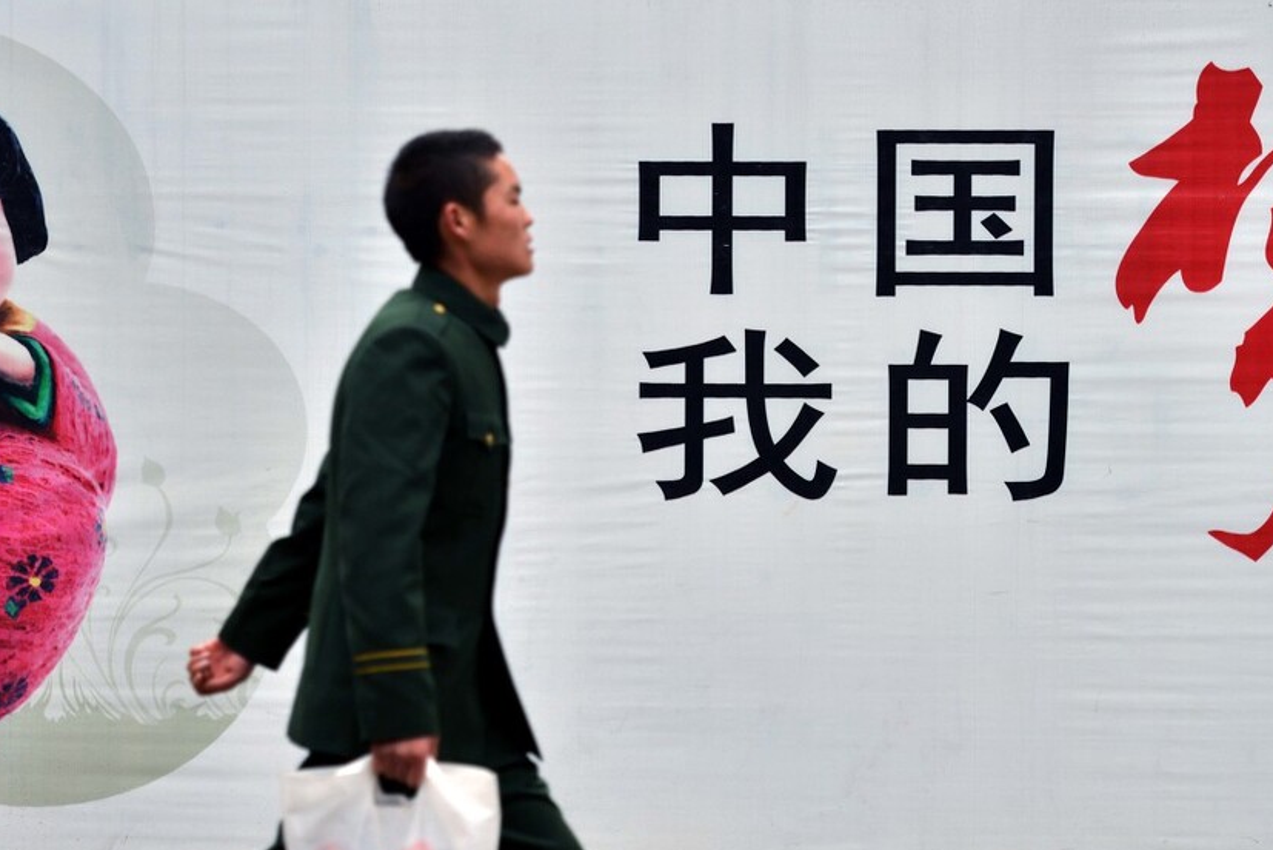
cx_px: 562
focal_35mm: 177
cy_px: 467
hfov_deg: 11.6
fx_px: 6261
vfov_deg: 7.8
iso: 250
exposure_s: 1/1250
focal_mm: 122
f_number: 2.8
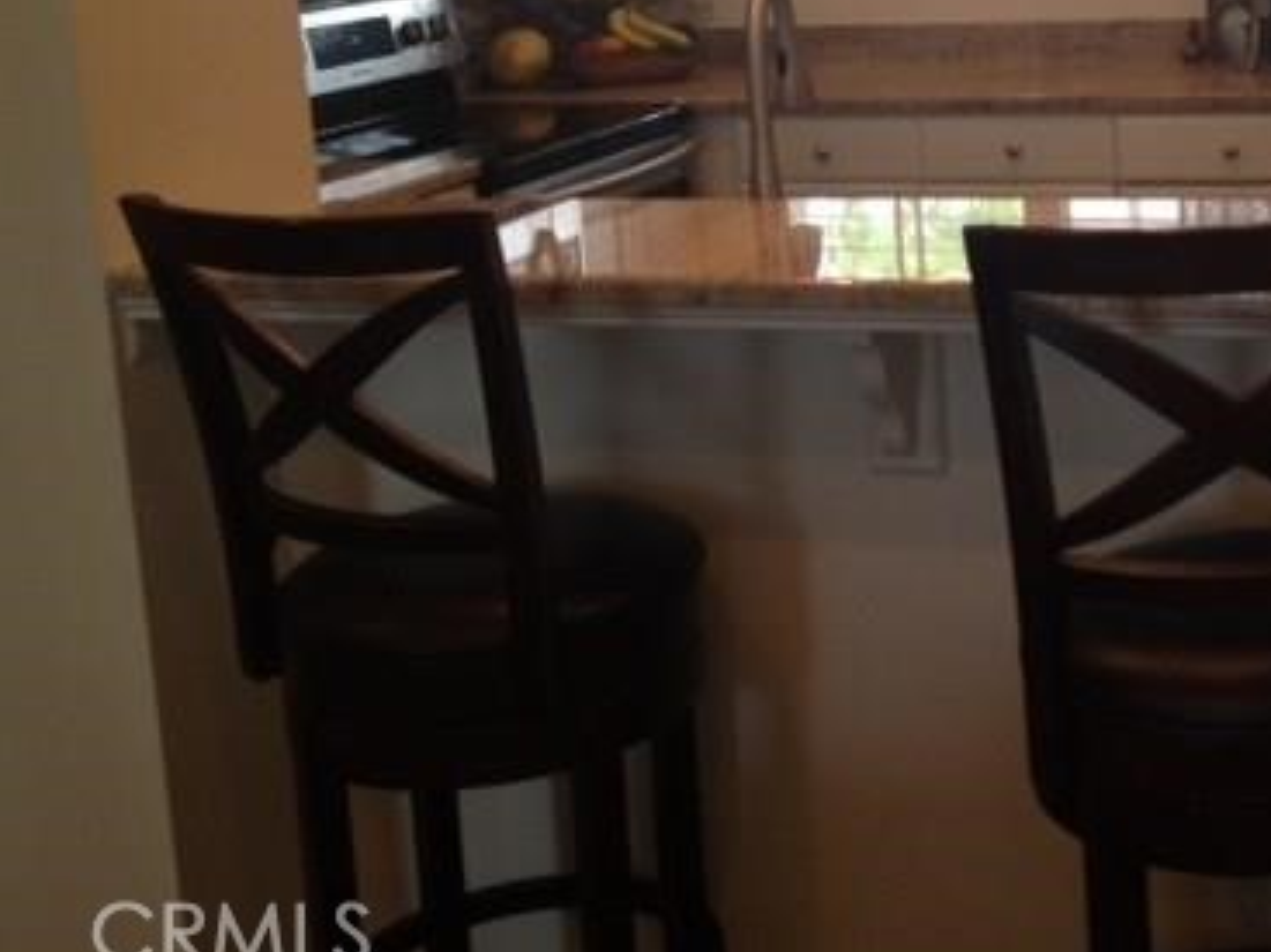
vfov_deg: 23.6
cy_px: 152
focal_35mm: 61
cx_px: 1074
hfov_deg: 30.7
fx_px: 2239
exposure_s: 1/20
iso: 50
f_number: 2.4
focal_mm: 4.28
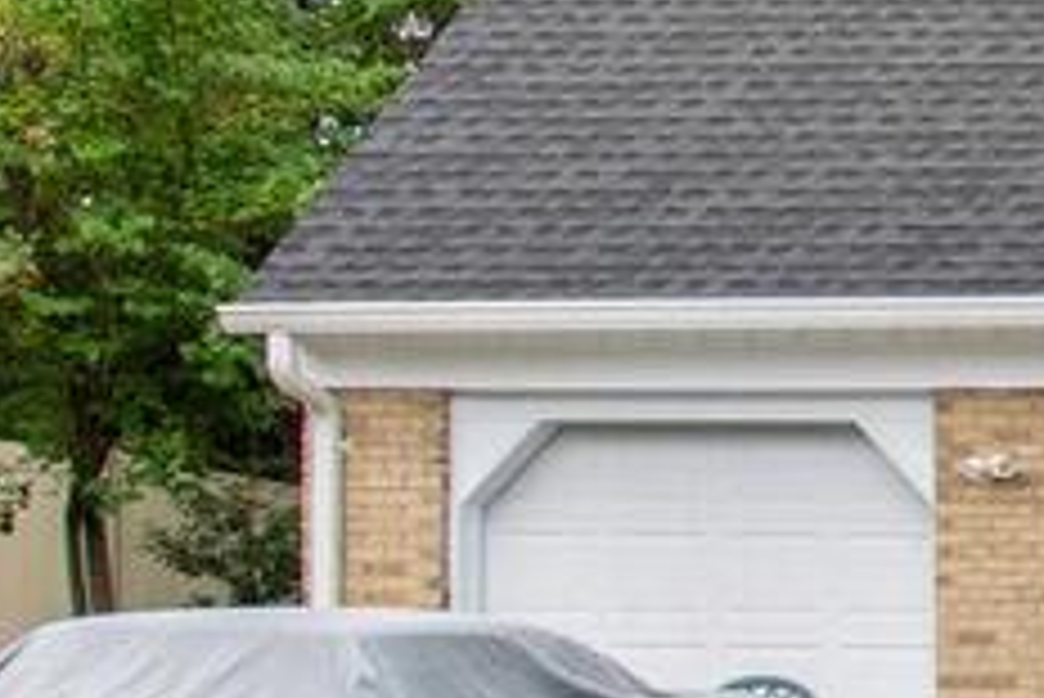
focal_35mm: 93
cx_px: 2542
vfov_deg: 14.7
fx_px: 2699
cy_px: 288
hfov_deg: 14.3
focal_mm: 10
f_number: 9
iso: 200
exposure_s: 1/160
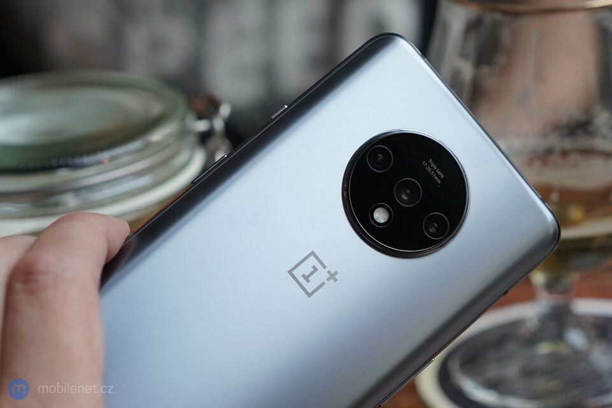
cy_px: 204
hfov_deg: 36.3
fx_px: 935
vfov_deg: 24.6
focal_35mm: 55
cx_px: 306
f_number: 4
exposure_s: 1/250
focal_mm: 55
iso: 1600
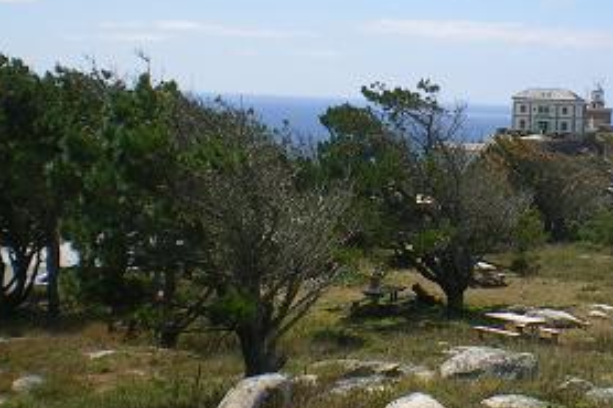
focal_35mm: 75
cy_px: 210
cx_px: 452
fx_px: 1276
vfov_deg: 18.2
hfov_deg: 26.7
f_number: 4.6
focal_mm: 6.3
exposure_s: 1/400
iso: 64
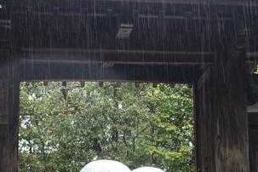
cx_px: 122
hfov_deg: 17.8
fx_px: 824
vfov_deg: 11.9
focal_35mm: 115
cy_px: 74
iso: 125
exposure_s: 1/80
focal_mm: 10.6
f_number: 3.2
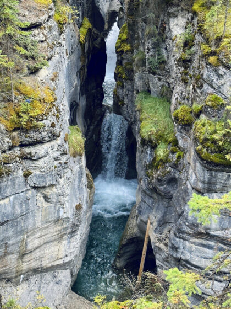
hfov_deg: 30.3
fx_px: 427
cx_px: 116
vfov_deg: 39.7
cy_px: 154
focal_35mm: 48
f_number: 1.78
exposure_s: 1/98
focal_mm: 6.86
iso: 80
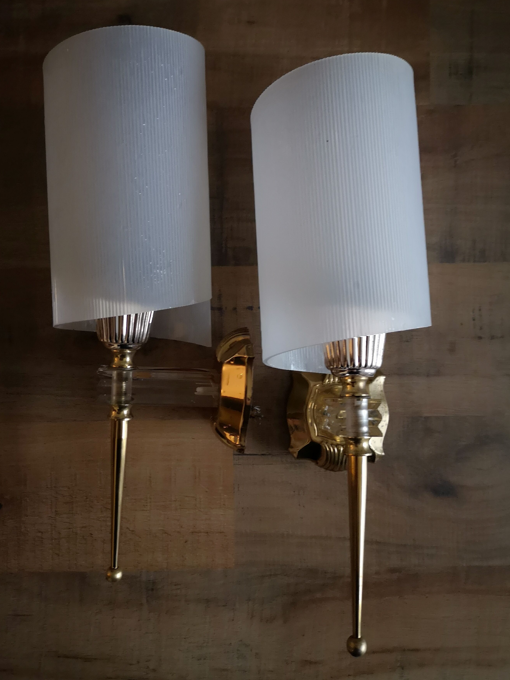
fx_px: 550
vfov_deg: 63.4
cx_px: 247
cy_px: 332
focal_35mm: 28
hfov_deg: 49.7
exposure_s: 1/16.7
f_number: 1.8
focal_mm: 3.95
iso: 1000
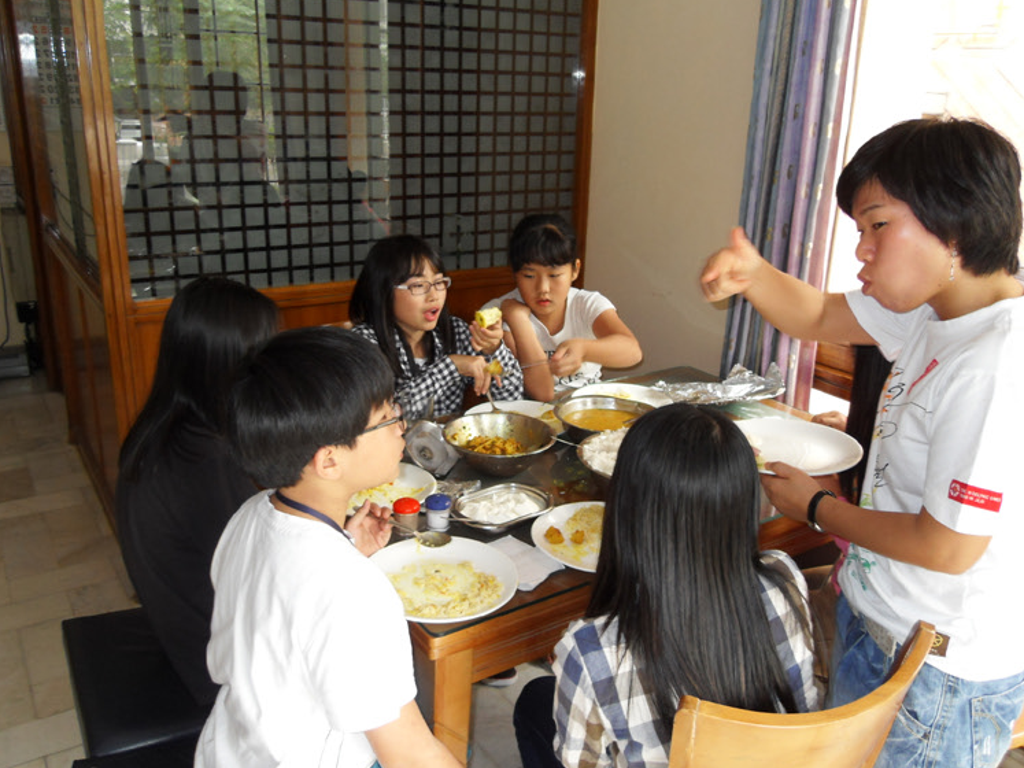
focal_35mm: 30
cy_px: 394
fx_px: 887
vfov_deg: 46.8
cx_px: 532
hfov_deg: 60.0
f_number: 2.8
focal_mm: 6
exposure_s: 1/45
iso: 200
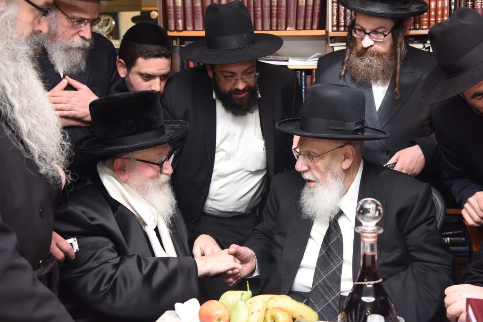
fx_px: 698
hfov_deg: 38.2
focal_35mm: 52
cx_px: 242
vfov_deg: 26.0
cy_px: 161
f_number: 5
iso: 1250
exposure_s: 1/125
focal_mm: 52
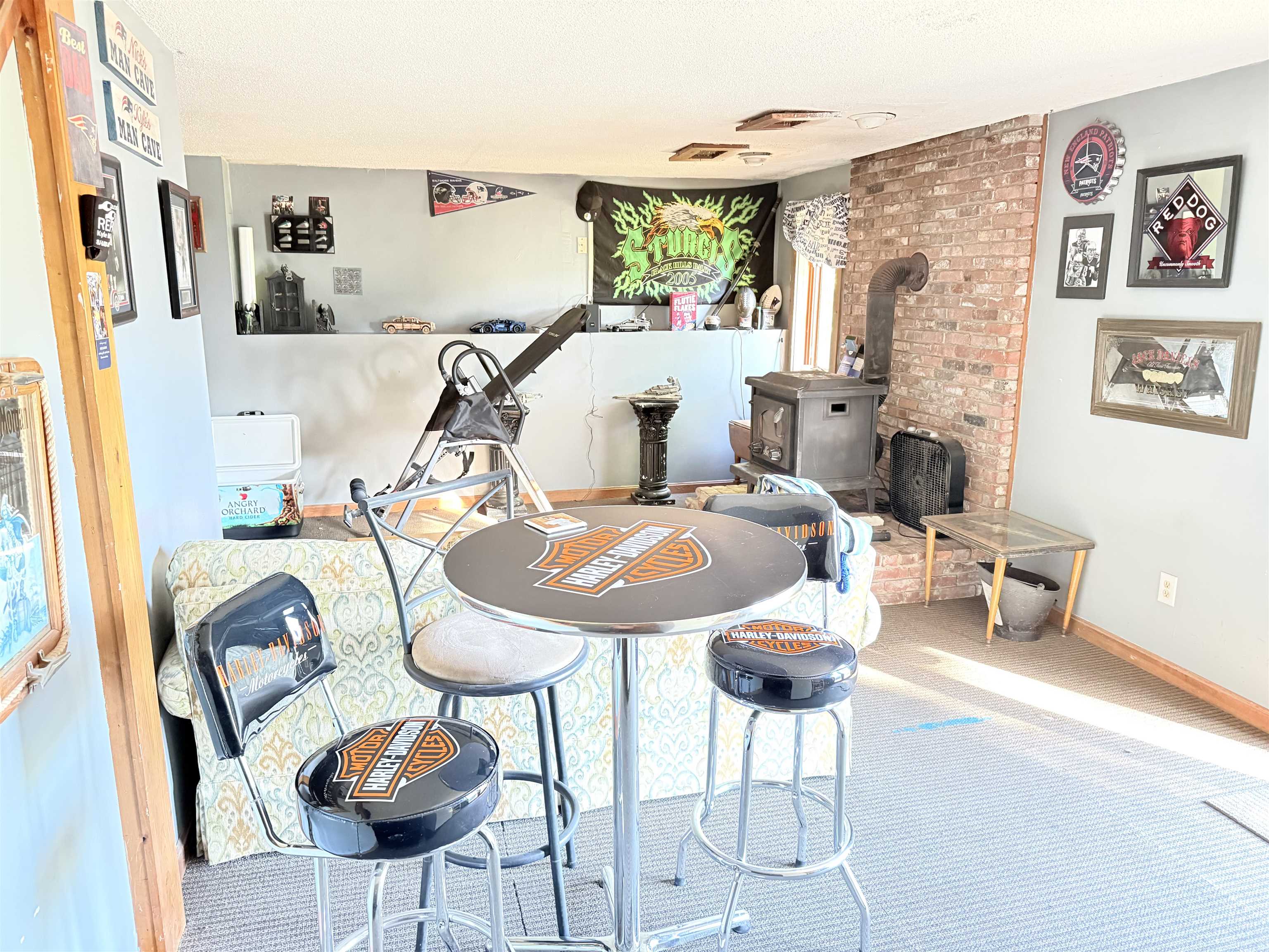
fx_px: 880
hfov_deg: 71.6
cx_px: 634
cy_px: 476
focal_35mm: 24
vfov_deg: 56.8
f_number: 1.78
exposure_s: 1/30
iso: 1600
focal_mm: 6.76
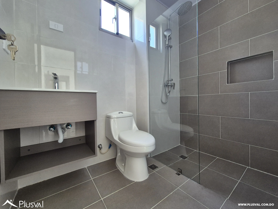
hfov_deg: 106.2
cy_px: 104
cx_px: 139
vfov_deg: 89.9
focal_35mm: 13
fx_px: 104
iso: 250
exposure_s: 1/100
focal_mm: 2.2
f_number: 2.2
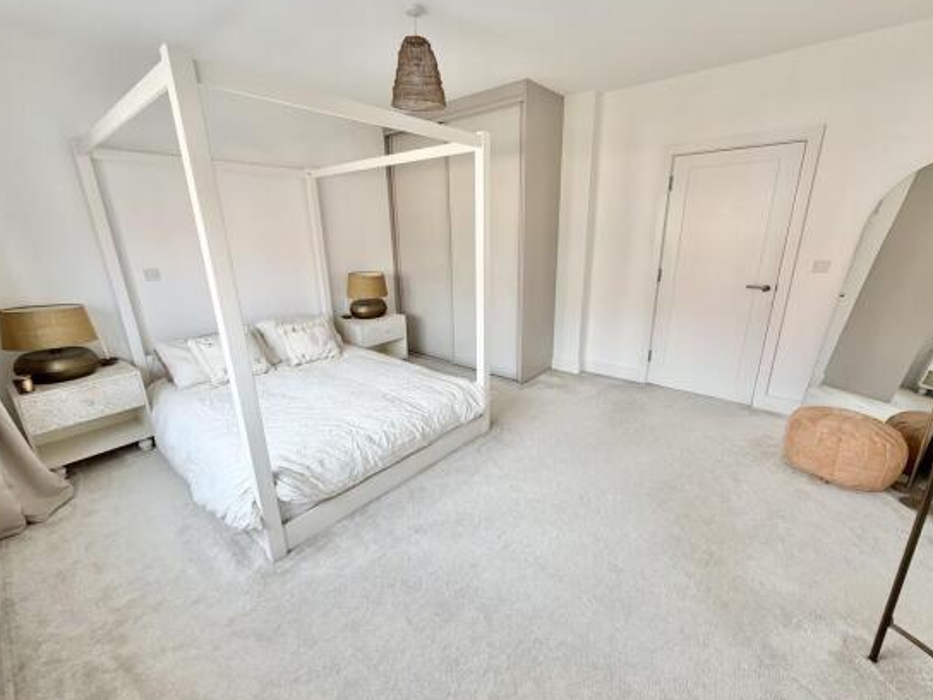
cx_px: 478
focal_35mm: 15
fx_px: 404
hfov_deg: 98.2
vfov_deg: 81.7
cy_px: 354
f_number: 2.2
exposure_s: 1/121
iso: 100
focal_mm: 2.22
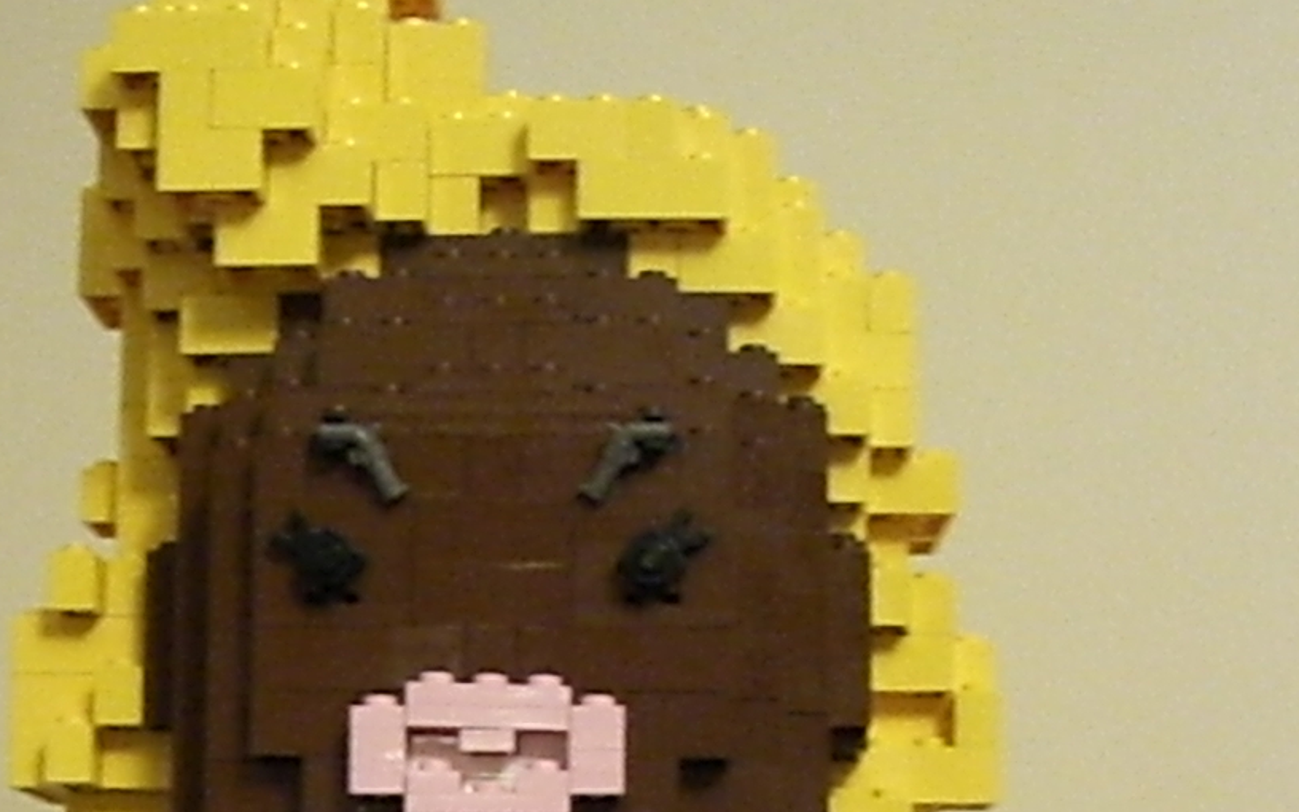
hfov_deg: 26.1
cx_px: 501
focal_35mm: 79
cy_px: 1000
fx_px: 2797
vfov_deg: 15.8
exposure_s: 1/25
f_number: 2.7
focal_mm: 6.2
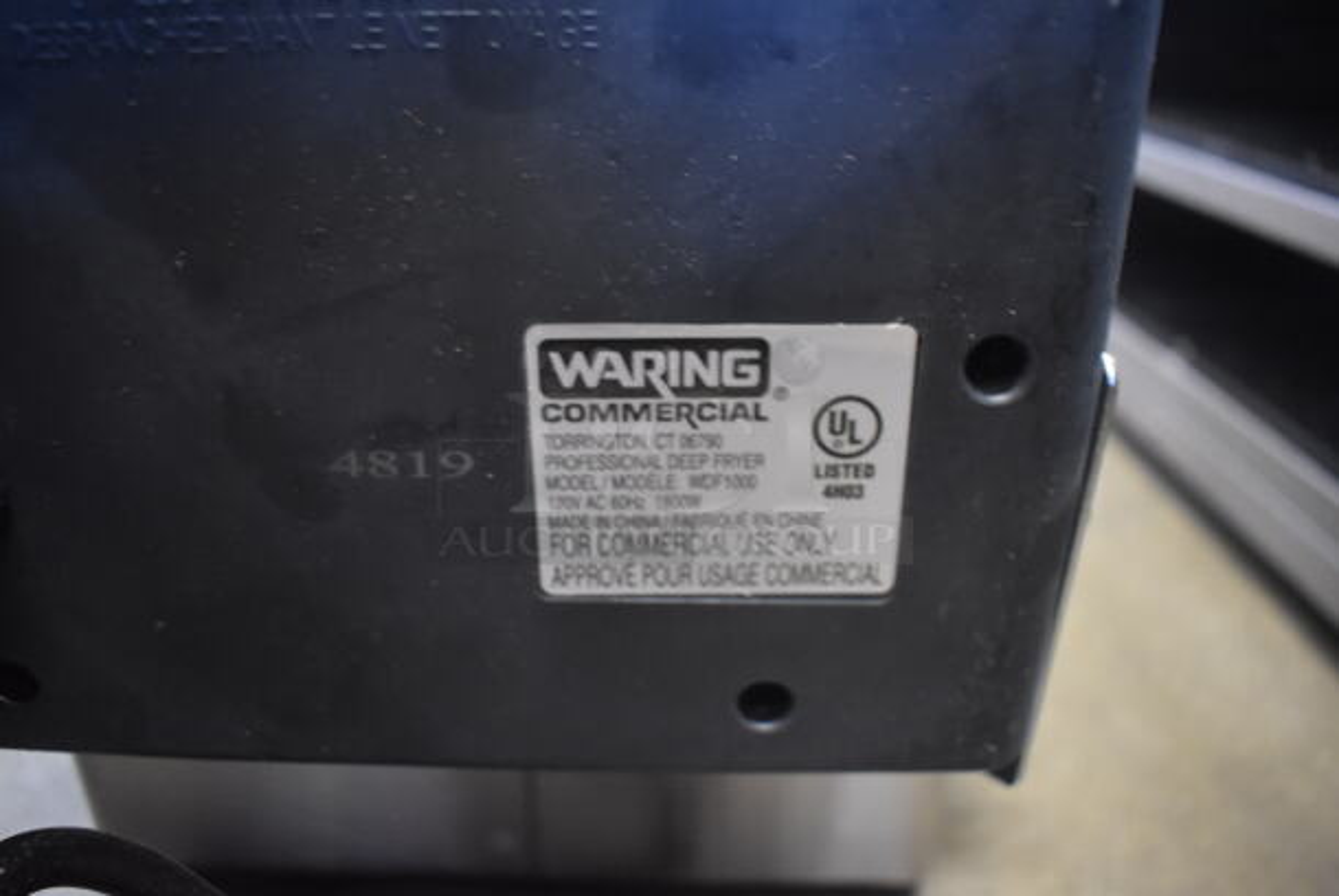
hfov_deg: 67.3
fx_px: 1005
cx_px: 670
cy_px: 448
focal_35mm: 27
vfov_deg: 48.0
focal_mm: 18
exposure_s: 1/60
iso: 3200
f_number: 3.5
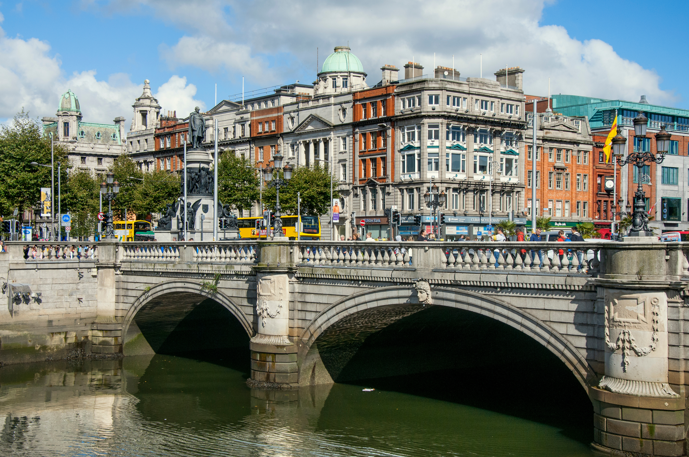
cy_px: 228
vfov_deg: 25.7
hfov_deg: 37.9
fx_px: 1004
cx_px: 344
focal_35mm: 52
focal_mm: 35
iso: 250
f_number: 7.1
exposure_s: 1/1000
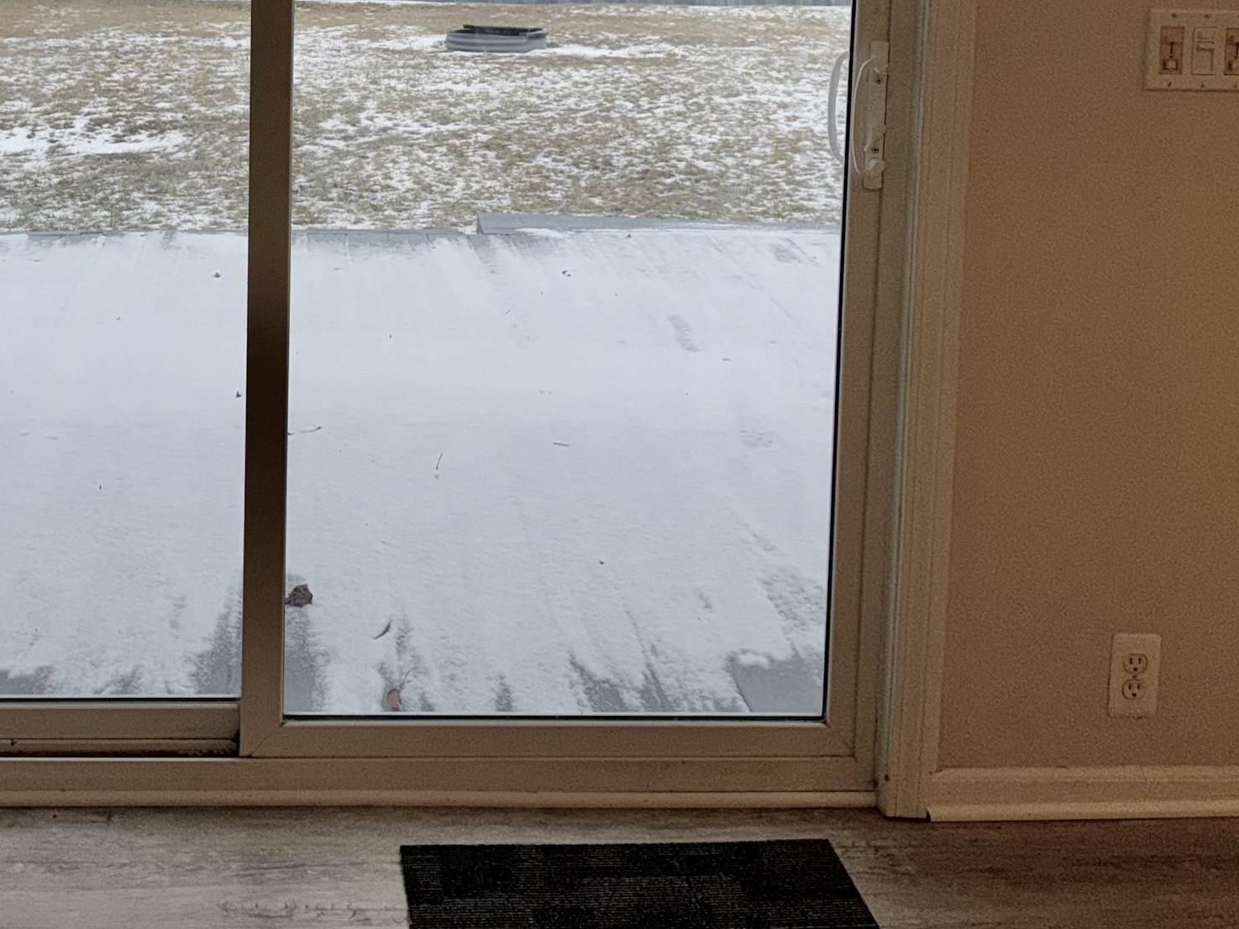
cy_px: 25
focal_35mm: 50
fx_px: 1789
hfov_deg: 37.6
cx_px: 382
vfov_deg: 27.6
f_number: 1.78
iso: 50
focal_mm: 6.76
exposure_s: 1/1025
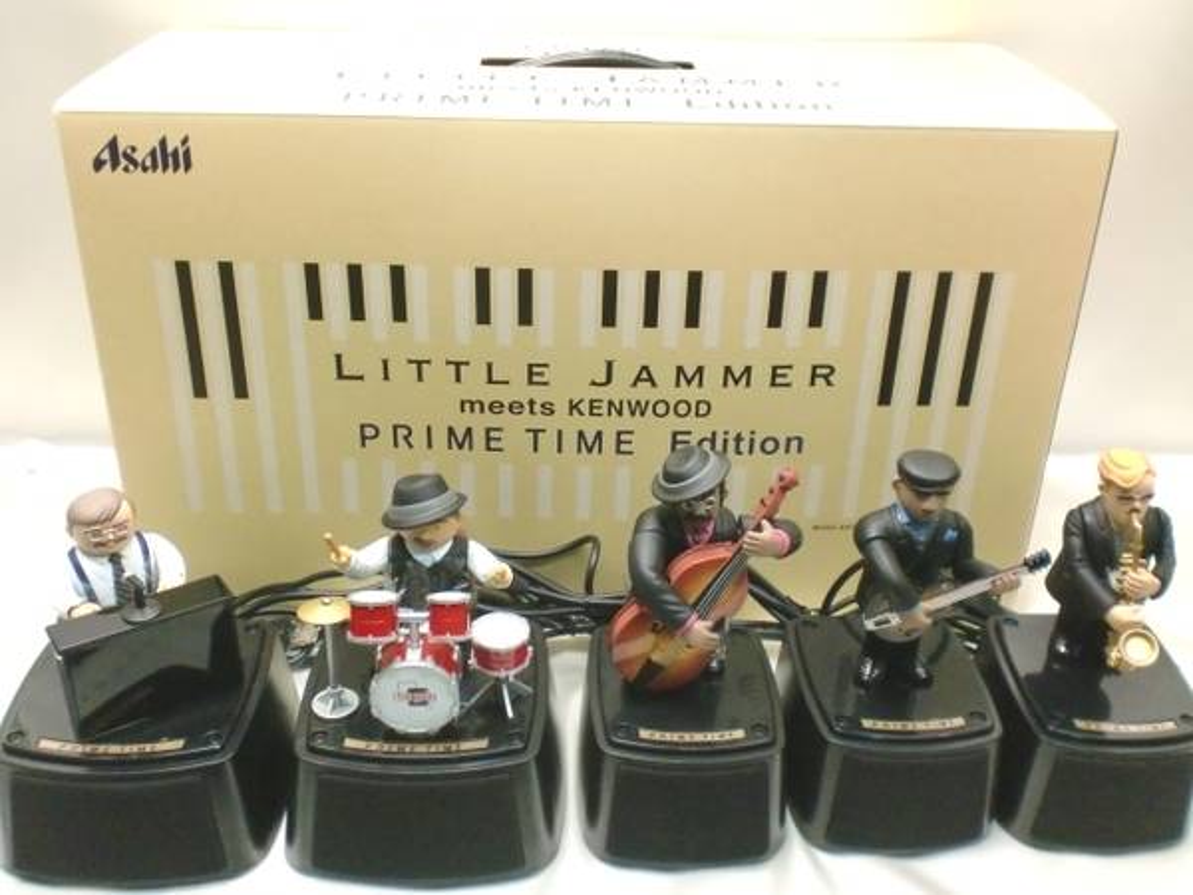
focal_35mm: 35
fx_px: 1206
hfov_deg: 52.6
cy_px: 448
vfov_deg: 40.7
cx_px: 596
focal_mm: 6.3
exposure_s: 1/125
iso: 400
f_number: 3.1
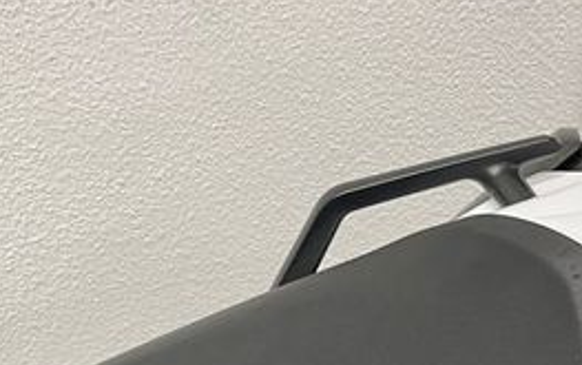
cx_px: 354
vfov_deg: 17.9
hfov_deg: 30.5
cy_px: 504
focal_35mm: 67
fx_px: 1064
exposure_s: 1/50
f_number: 1.6
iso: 100
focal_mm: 5.1
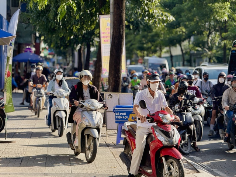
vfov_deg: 12.3
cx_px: 118
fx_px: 818
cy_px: 88
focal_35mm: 120
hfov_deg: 16.4
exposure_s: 1/342
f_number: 2.8
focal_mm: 15.66
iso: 64
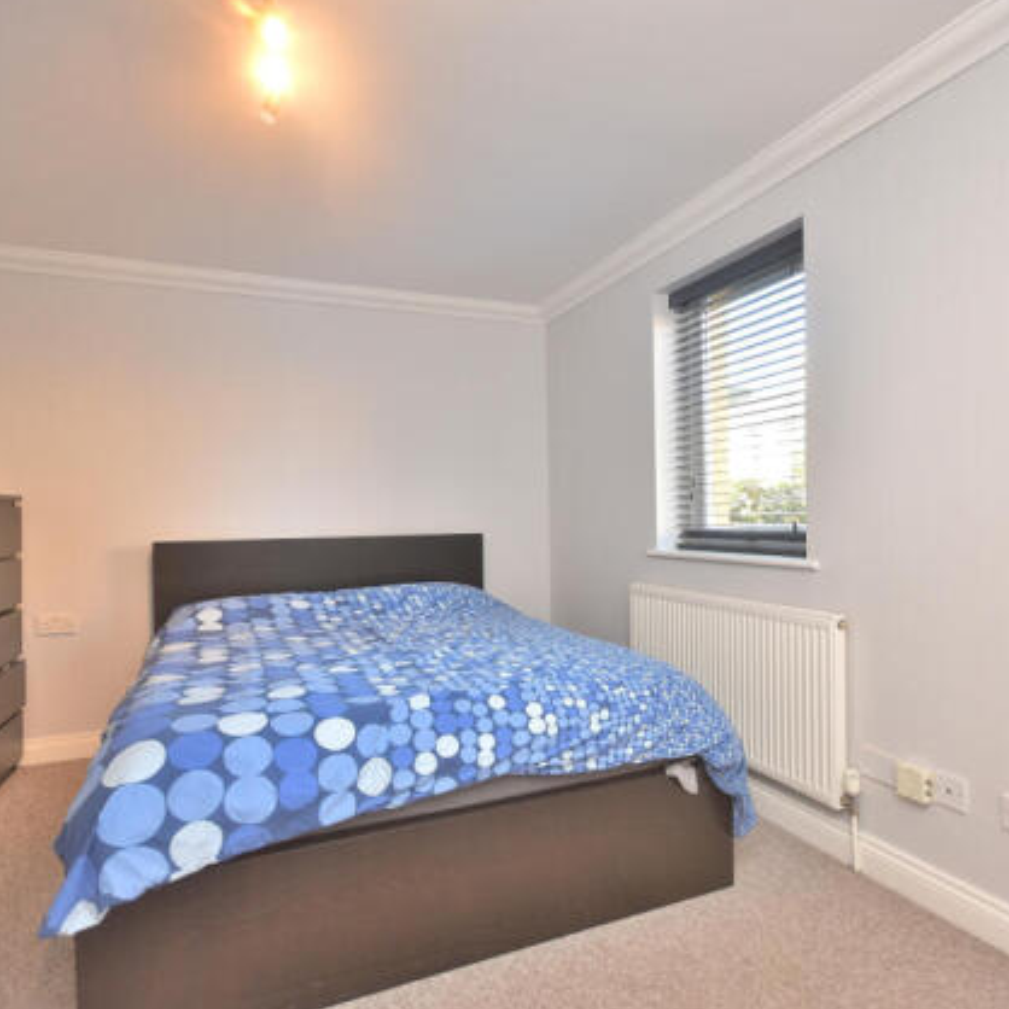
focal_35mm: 20
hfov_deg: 74.8
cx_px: 530
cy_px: 513
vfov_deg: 74.8
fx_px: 660
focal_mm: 10
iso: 320
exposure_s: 1/40
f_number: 4.5
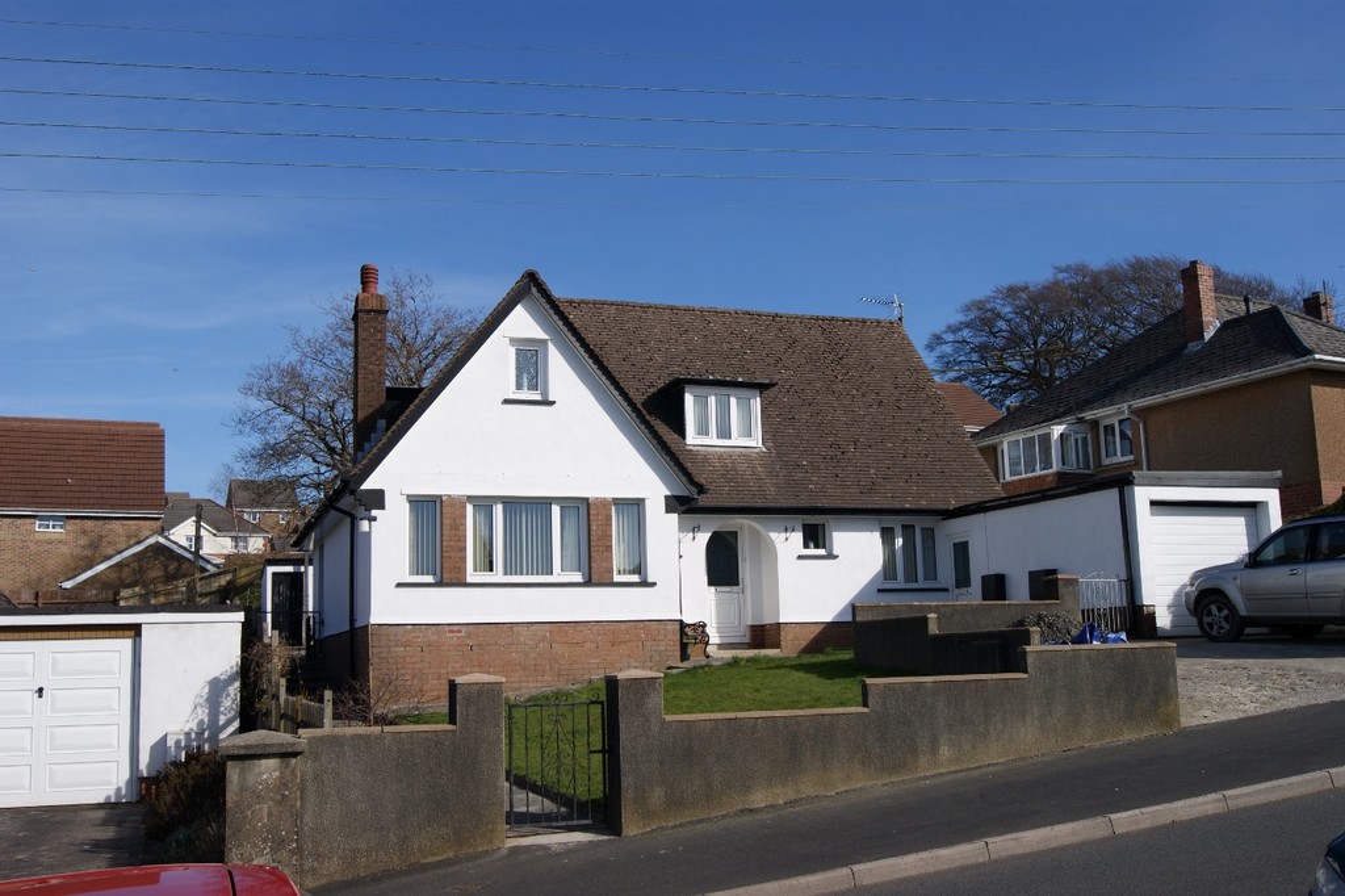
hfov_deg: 57.2
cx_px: 672
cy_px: 448
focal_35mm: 33
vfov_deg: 39.9
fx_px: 1232
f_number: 10
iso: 100
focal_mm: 22
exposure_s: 1/320
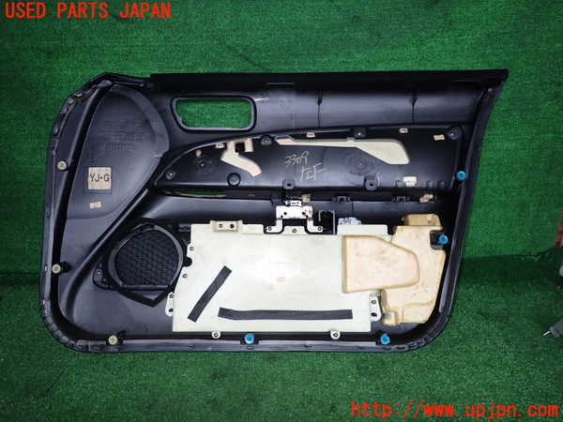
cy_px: 211
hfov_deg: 69.4
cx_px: 282
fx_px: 407
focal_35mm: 25
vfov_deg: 54.9
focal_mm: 4.5
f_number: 2
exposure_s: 1/80
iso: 100
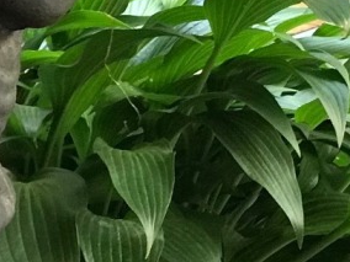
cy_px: -228
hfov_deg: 6.8
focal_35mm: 283
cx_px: 707
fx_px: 2861
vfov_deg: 5.2
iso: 160
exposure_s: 1/93
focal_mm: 6.6
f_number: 2.8
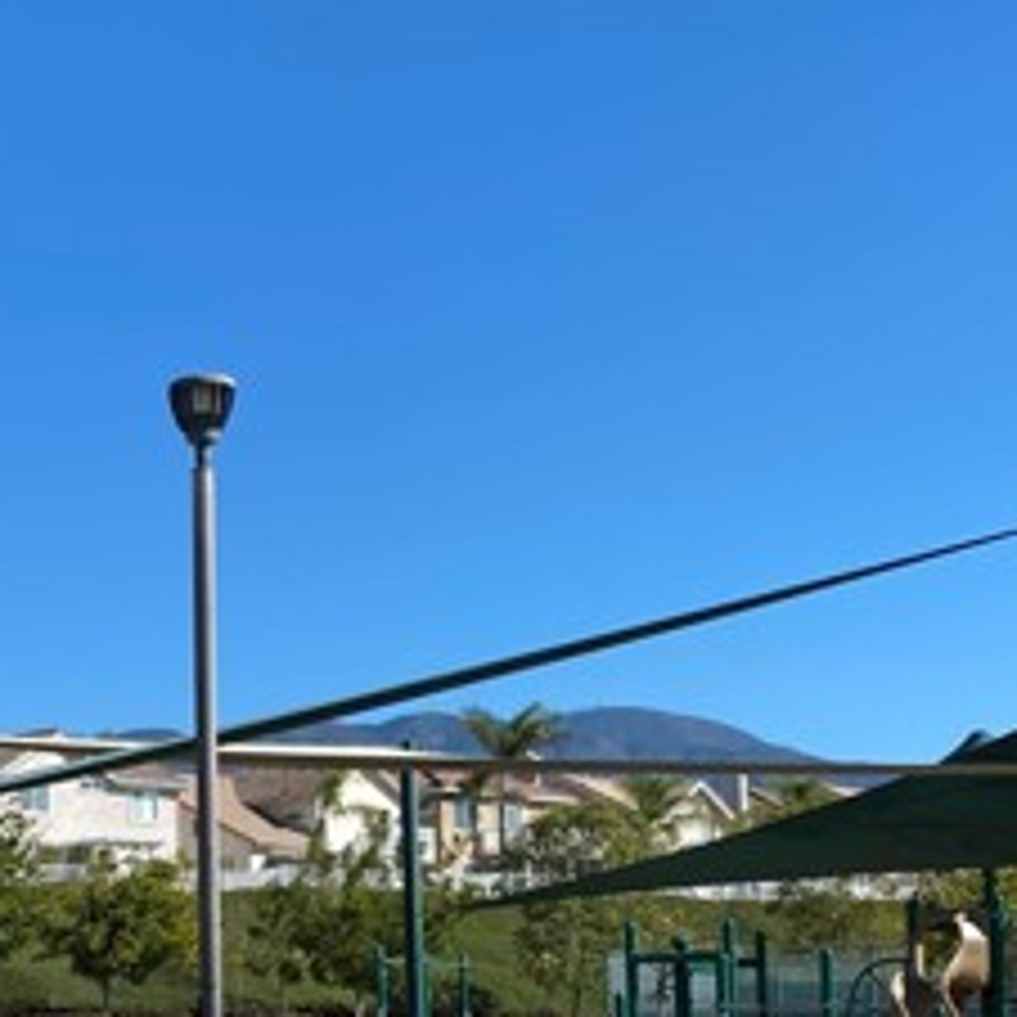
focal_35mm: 65
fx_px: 2161
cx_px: -171
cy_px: 900
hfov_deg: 24.3
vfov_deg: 25.7
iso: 32
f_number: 1.8
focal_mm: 4.25
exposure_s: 1/2632
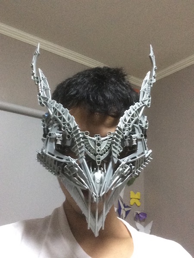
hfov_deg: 45.4
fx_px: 232
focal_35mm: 31
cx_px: 97
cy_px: 129
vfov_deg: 58.4
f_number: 2.4
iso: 500
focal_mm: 2.15
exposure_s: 1/15
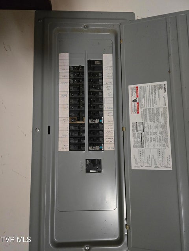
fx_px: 167
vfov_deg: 73.9
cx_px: 94
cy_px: 126
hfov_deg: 58.9
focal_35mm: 23
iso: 1600
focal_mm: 6.3
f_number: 1.7
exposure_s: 1/60
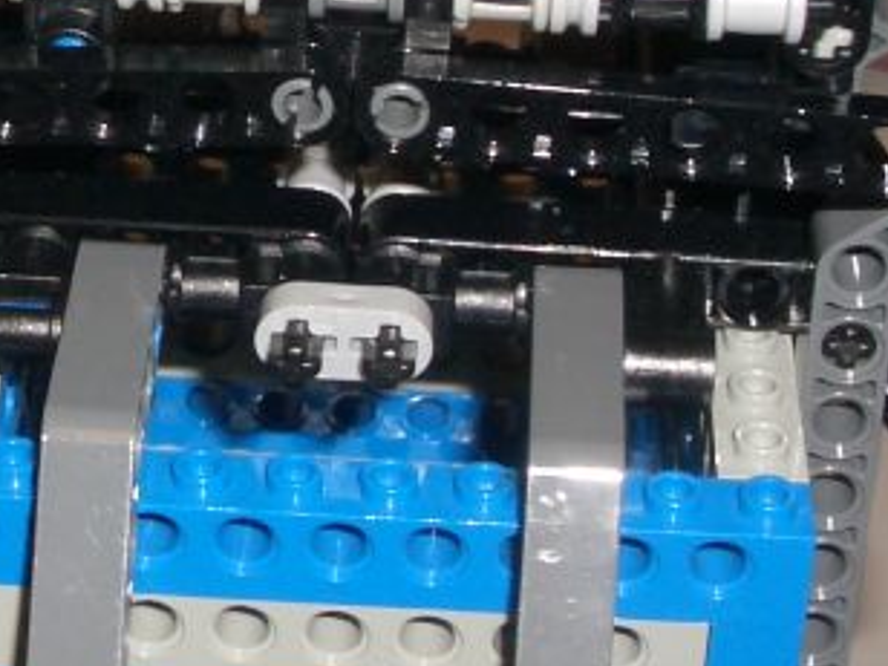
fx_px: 3361
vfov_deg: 11.3
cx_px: 37
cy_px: 95
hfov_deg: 14.8
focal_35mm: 131
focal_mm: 5.8
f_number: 4.3
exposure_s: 1/60
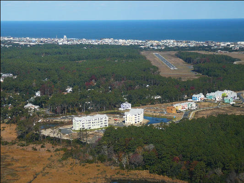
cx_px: 122
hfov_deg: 18.7
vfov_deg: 14.1
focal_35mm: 105
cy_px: 92
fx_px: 740
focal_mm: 15.6
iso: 80
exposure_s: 1/800
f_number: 3.9
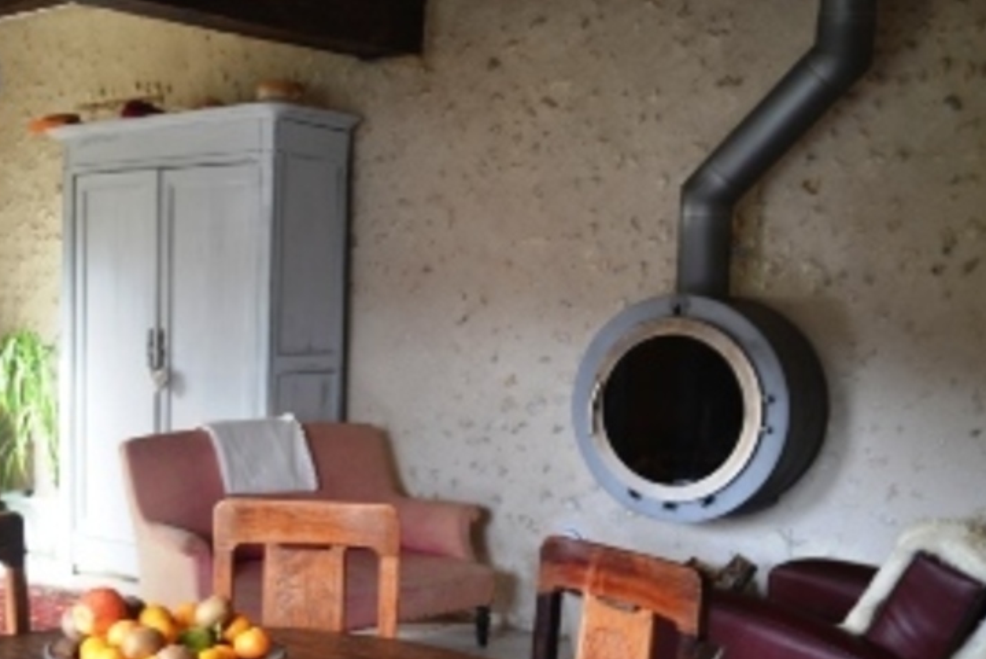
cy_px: 446
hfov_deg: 41.1
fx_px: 1288
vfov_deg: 28.5
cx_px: 298
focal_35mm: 47
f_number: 3.8
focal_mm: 22
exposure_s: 1/8
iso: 100
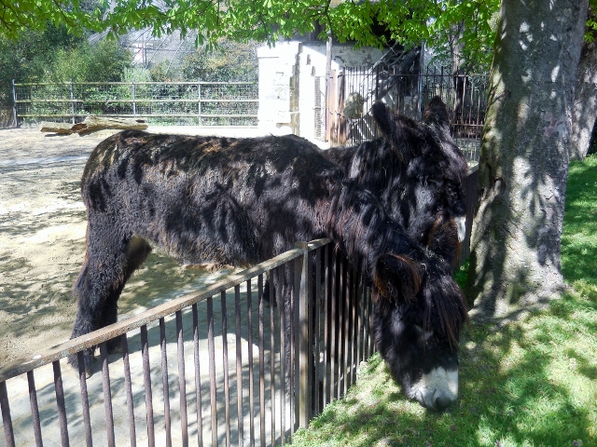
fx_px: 569
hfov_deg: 55.4
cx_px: 298
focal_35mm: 33
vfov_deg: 42.9
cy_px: 224
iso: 125
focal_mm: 5.9
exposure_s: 1/250
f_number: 3.7
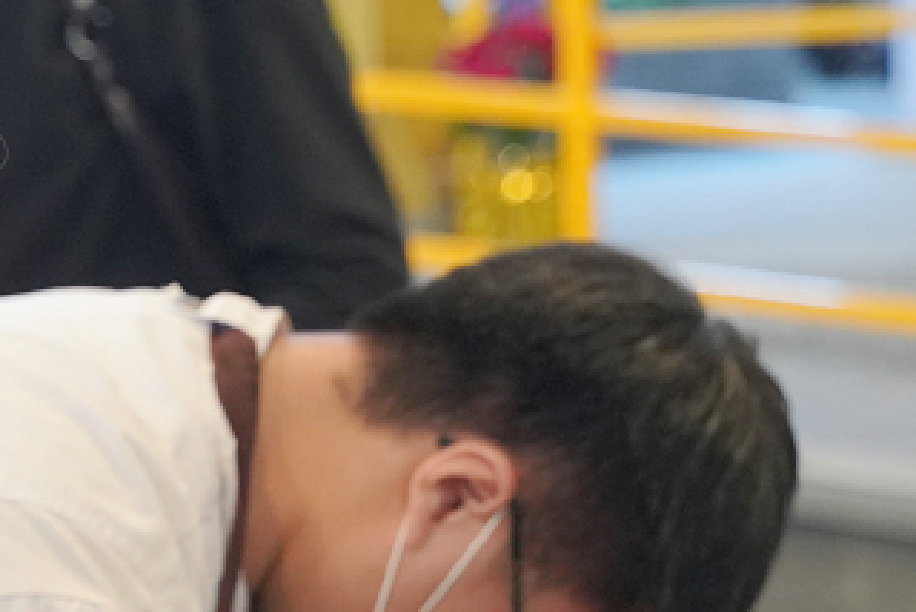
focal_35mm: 206
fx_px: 5246
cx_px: -418
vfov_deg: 6.6
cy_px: 929
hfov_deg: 9.7
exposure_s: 1/160
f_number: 4
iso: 2000
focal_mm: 55
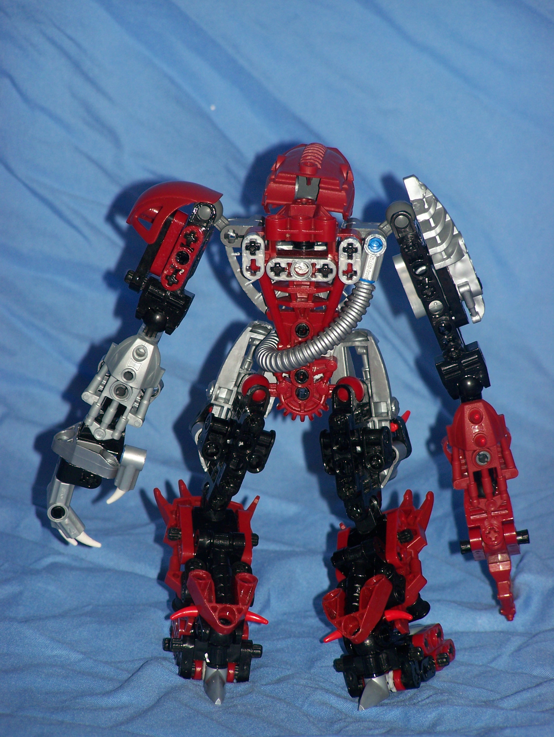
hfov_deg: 6.8
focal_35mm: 218
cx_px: 277
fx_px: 4646
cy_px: 368
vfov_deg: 9.1
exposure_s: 1/160
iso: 80
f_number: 3.2
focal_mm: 36.2
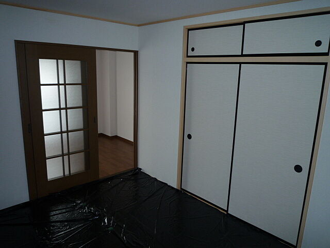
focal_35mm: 25
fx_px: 238
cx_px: 165
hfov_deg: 69.4
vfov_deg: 54.9
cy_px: 124
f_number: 2.8
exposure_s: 1/30
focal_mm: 4.4
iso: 100
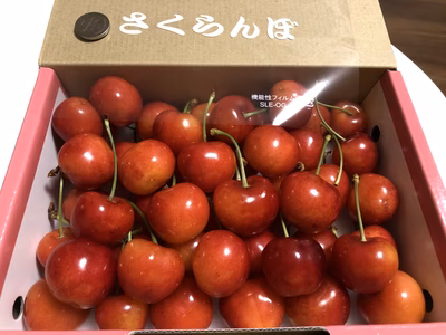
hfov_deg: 63.4
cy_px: 168
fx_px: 361
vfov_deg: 49.7
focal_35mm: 28
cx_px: 223
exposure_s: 1/17
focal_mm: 4
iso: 64
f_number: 1.8
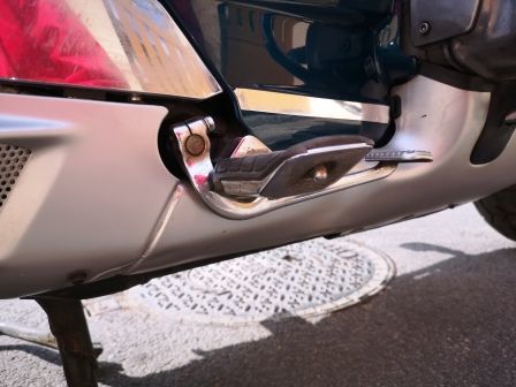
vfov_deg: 51.4
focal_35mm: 27
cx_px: 258
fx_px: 402
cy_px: 194
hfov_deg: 65.3
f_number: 1.8
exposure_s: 1/777
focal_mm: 5.58
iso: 50
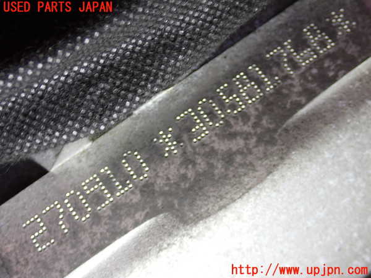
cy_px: 139
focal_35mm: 62
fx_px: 664
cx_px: 186
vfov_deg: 23.7
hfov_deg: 31.2
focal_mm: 11.09
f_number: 3.6
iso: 200
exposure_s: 1/100
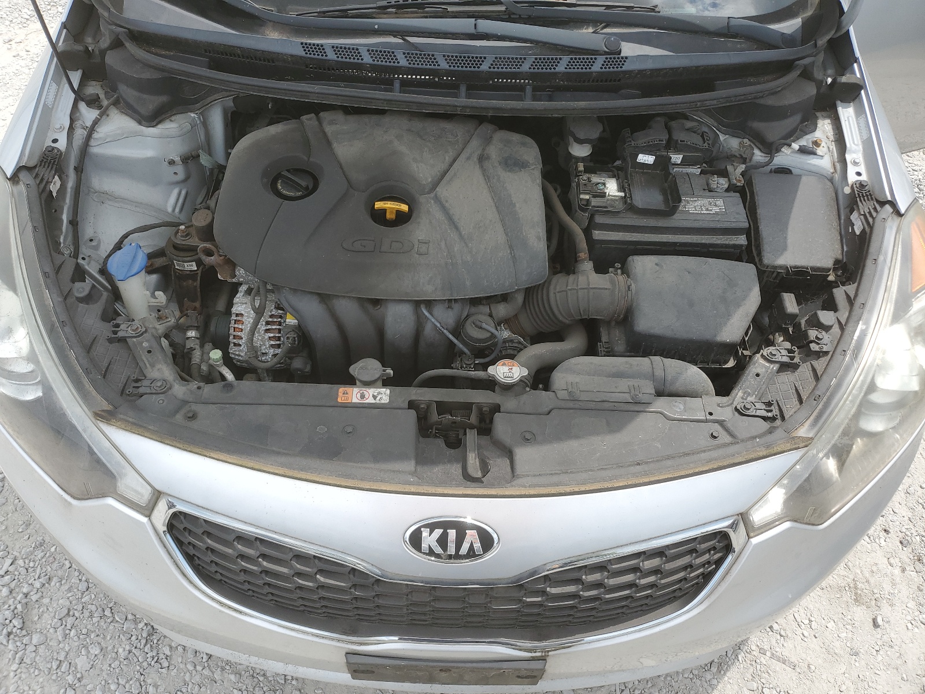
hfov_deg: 67.3
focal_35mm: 26
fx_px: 695
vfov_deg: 53.1
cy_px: 347
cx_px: 462
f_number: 1.5
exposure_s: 1/1667
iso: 50
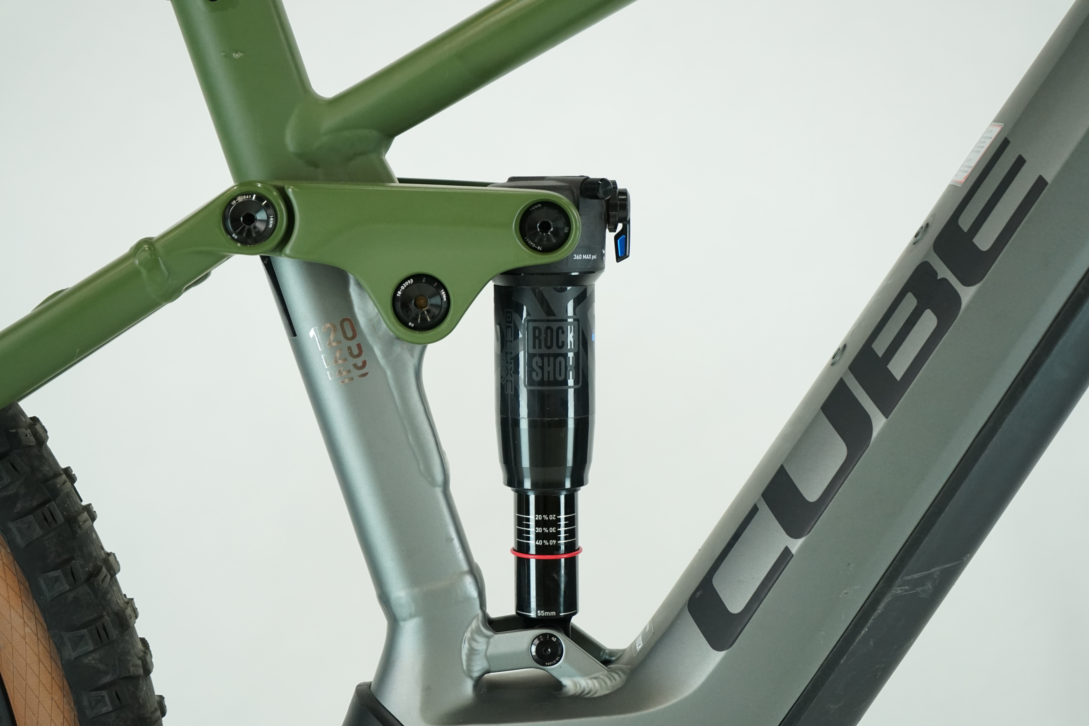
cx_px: 544
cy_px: 363
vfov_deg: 19.5
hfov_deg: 28.8
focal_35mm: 70
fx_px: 2117
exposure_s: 1/200
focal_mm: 70
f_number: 5.6
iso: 1600
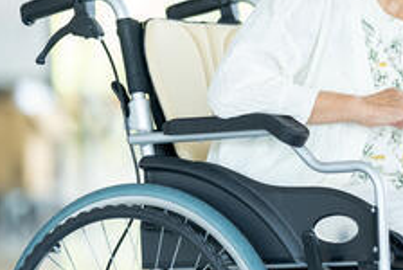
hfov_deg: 5.7
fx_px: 4046
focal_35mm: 361
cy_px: 58
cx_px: 516
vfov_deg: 3.8
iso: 320
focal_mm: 135
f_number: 1.8
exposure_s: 1/250
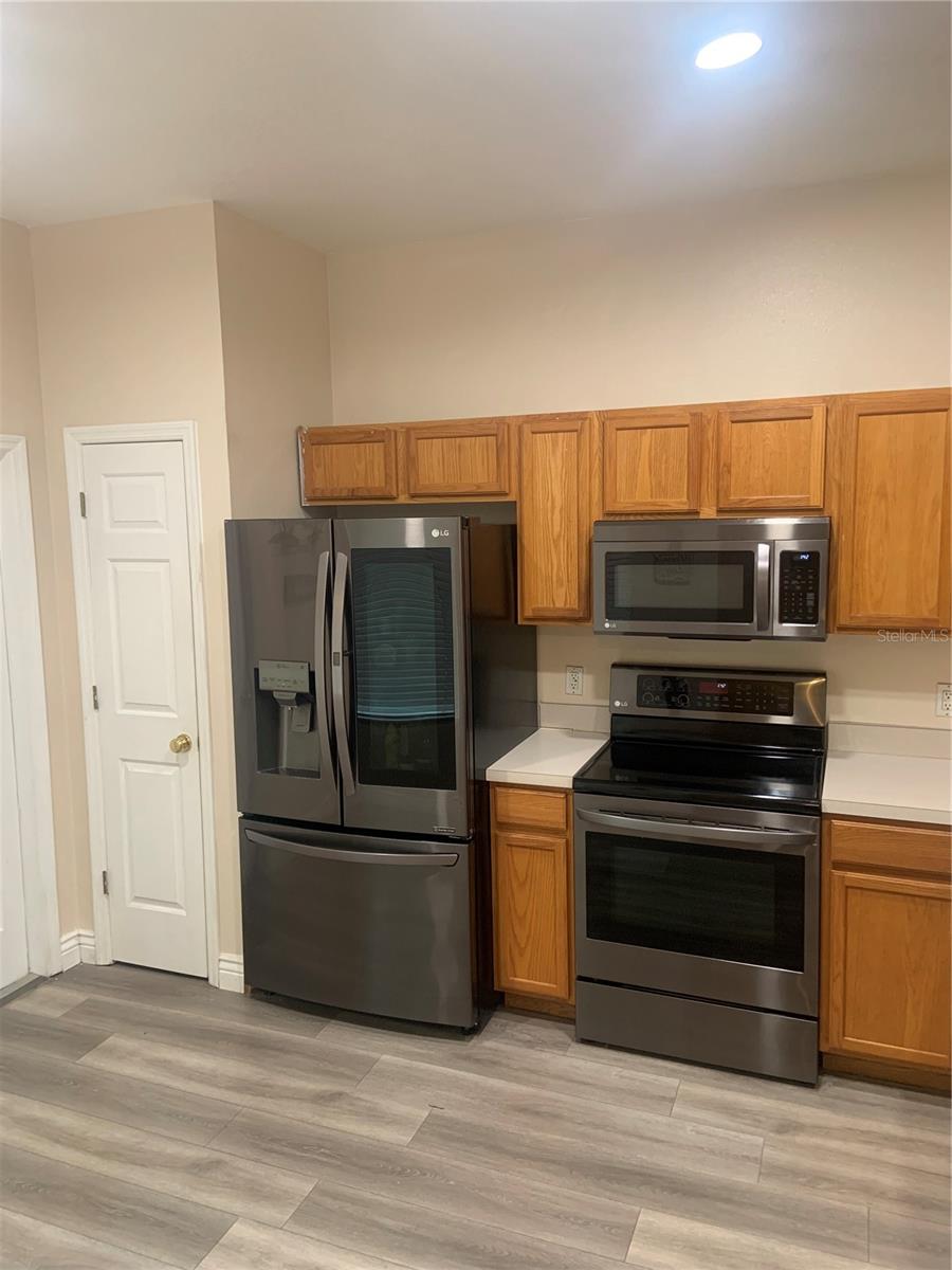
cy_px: 635
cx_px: 476
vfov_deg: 67.3
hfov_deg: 53.1
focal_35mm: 26
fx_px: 953
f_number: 1.8
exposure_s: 1/60
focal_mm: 4.25
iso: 160
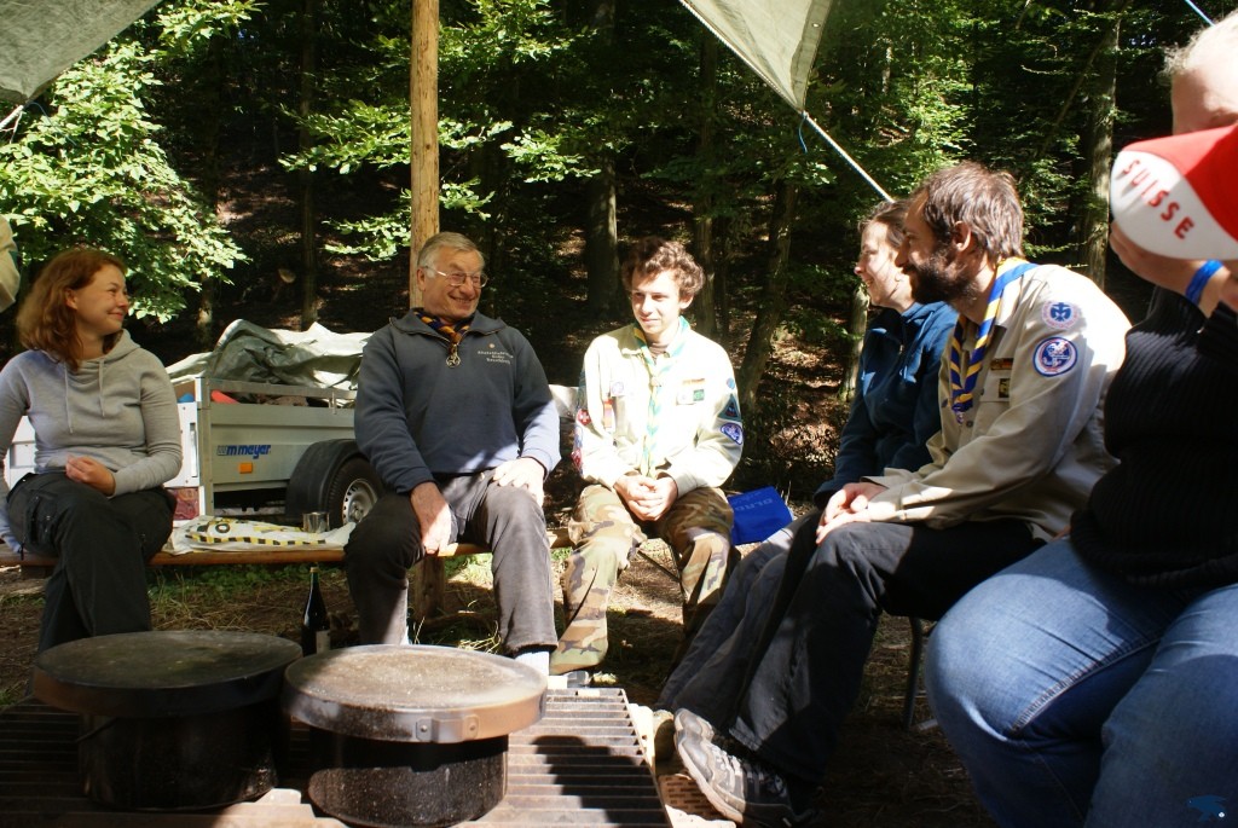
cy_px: 414
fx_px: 1033
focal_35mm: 30
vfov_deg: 43.7
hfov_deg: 61.9
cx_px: 619
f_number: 9
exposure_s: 1/80
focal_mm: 20
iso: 100
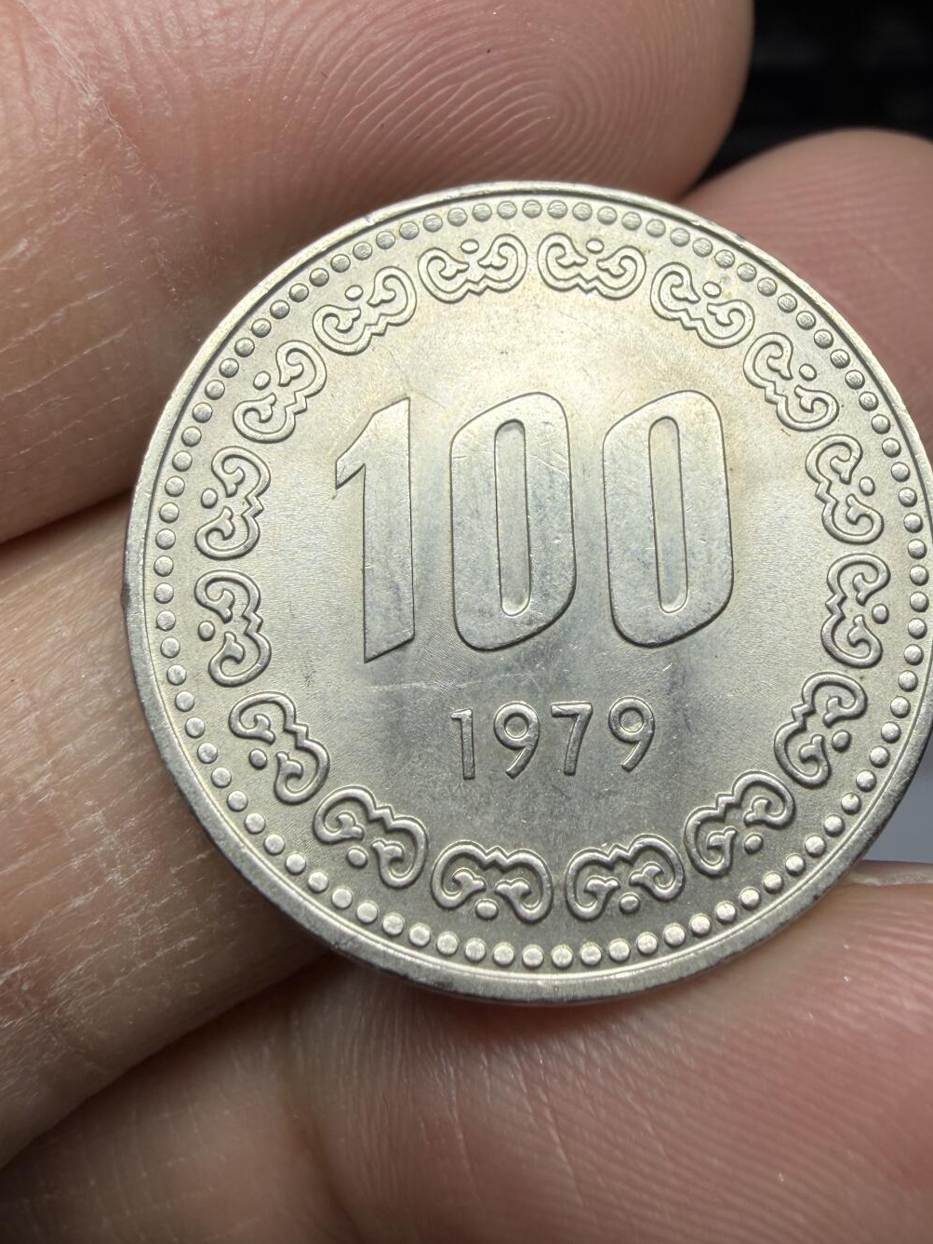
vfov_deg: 52.6
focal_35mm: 35
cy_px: 601
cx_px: 496
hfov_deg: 40.7
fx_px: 1258
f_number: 2.2
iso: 40
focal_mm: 2.22
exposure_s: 1/302
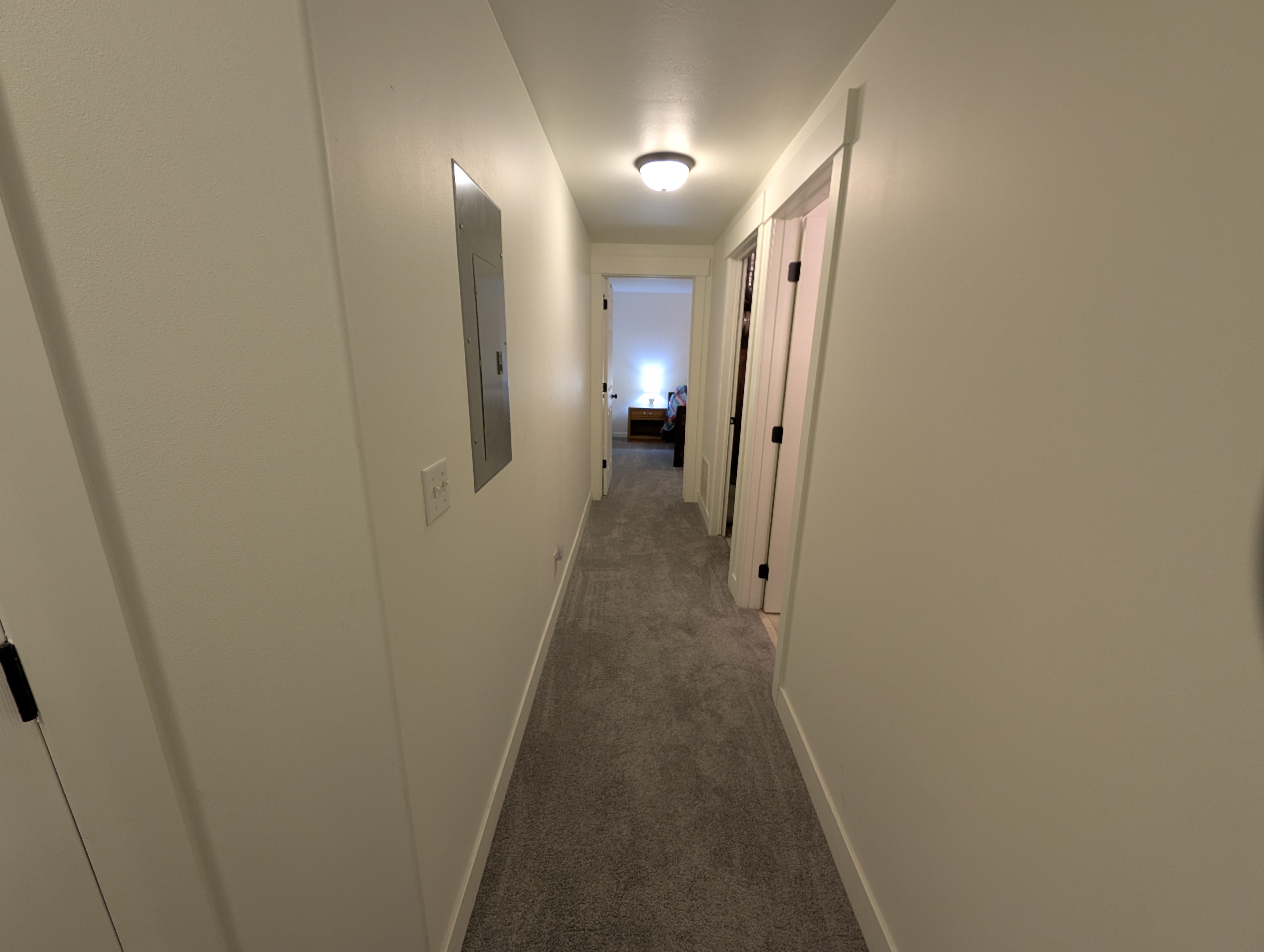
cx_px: 632
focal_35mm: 12
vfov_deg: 94.6
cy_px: 476
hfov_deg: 110.5
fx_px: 439
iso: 61
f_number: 1.95
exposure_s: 1/24
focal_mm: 2.23
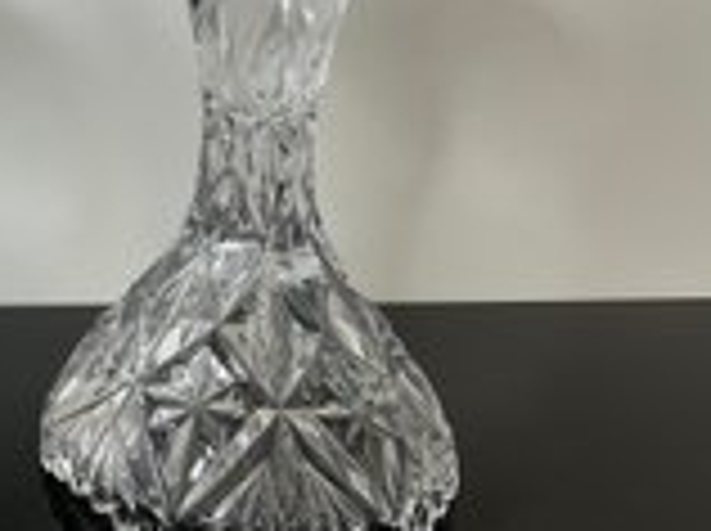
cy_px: 124
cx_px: -43
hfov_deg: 28.4
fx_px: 1292
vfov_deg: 23.0
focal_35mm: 63
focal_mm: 3
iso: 16
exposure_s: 1/120
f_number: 1.8
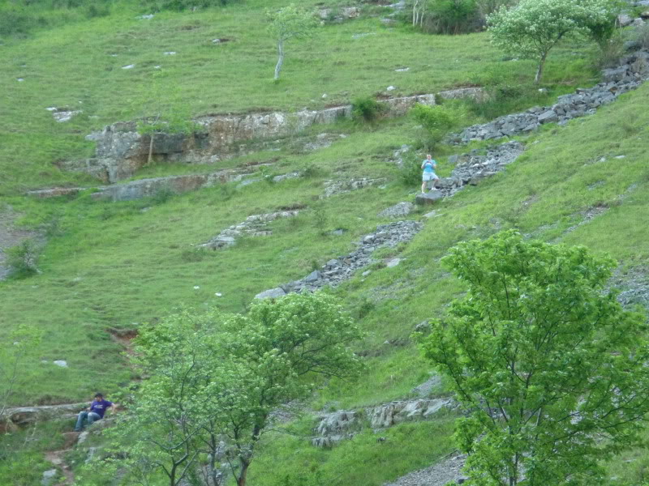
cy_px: 243
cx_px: 324
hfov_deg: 17.0
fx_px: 2175
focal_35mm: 116
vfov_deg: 12.8
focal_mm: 19.1
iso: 400
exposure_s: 1/60
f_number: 5.3
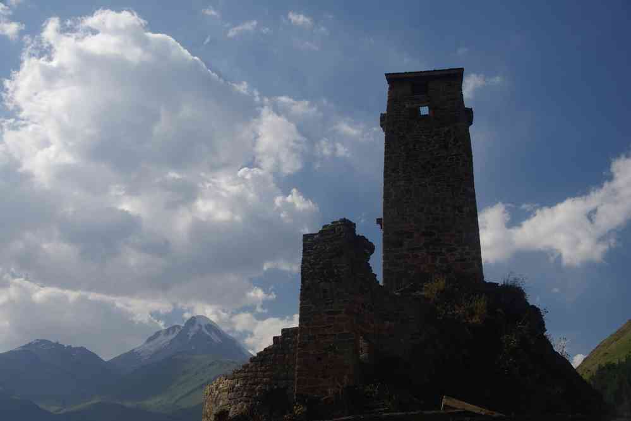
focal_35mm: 49
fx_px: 859
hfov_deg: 40.3
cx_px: 316
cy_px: 210
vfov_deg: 27.5
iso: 200
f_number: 11
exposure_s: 1/125
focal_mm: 32.5
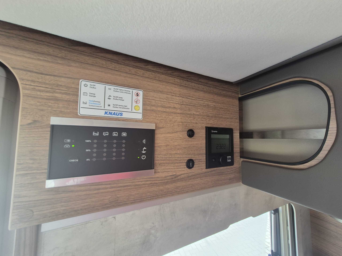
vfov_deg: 89.9
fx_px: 128
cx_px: 171
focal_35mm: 13
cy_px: 128
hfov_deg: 106.2
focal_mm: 2.2
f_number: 2.2
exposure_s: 1/50
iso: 160
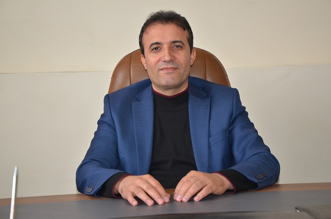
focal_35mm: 75
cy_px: 110
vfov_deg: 18.1
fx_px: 688
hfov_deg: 27.1
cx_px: 166
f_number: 5
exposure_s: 1/60
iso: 800
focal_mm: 50
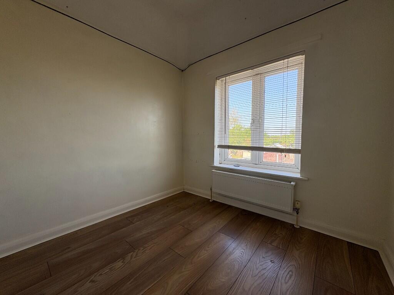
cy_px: 148
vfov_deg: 85.7
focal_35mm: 14
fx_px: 159
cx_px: 197
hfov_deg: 102.1
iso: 64
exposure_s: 1/163
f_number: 2.2
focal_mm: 2.22
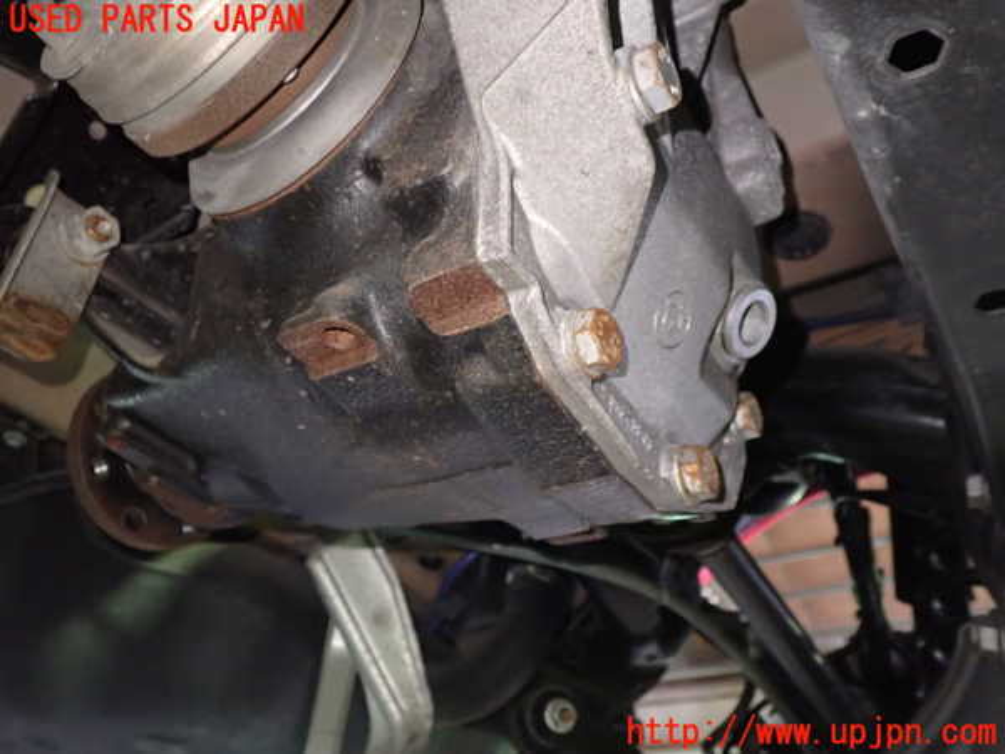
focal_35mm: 30
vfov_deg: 46.8
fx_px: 871
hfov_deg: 60.0
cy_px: 377
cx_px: 502
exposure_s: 1/15
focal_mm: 5.4
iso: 800
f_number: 2.3
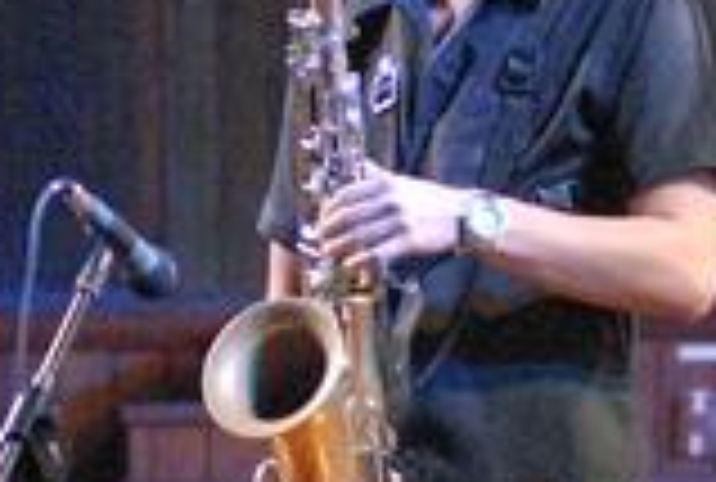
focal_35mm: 452
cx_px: 635
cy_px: 514
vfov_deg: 3.1
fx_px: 9015
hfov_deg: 4.5
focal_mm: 80
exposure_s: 1/30
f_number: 2.8
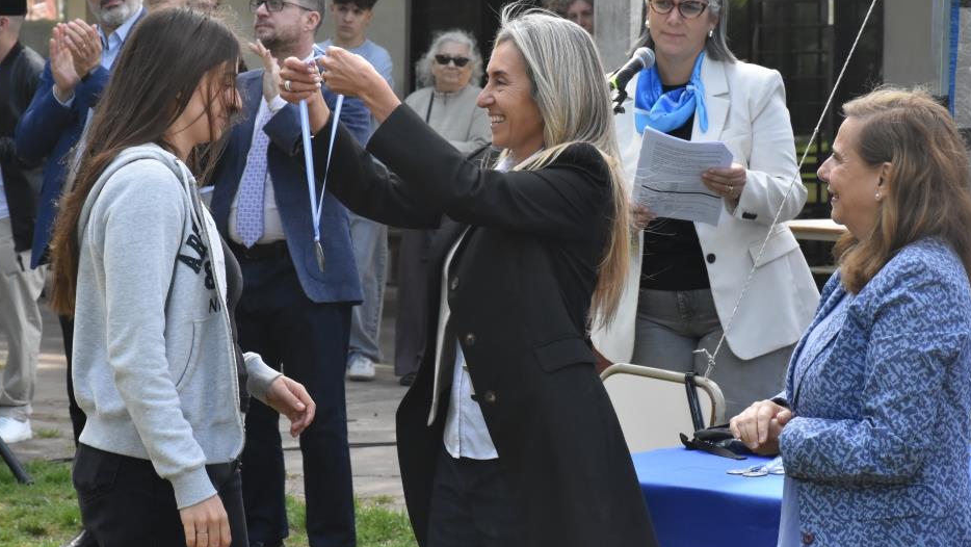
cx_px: 458
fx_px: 3992
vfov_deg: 7.8
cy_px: 246
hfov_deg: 13.9
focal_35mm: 155
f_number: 11
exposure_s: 1/500
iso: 1600
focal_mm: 90
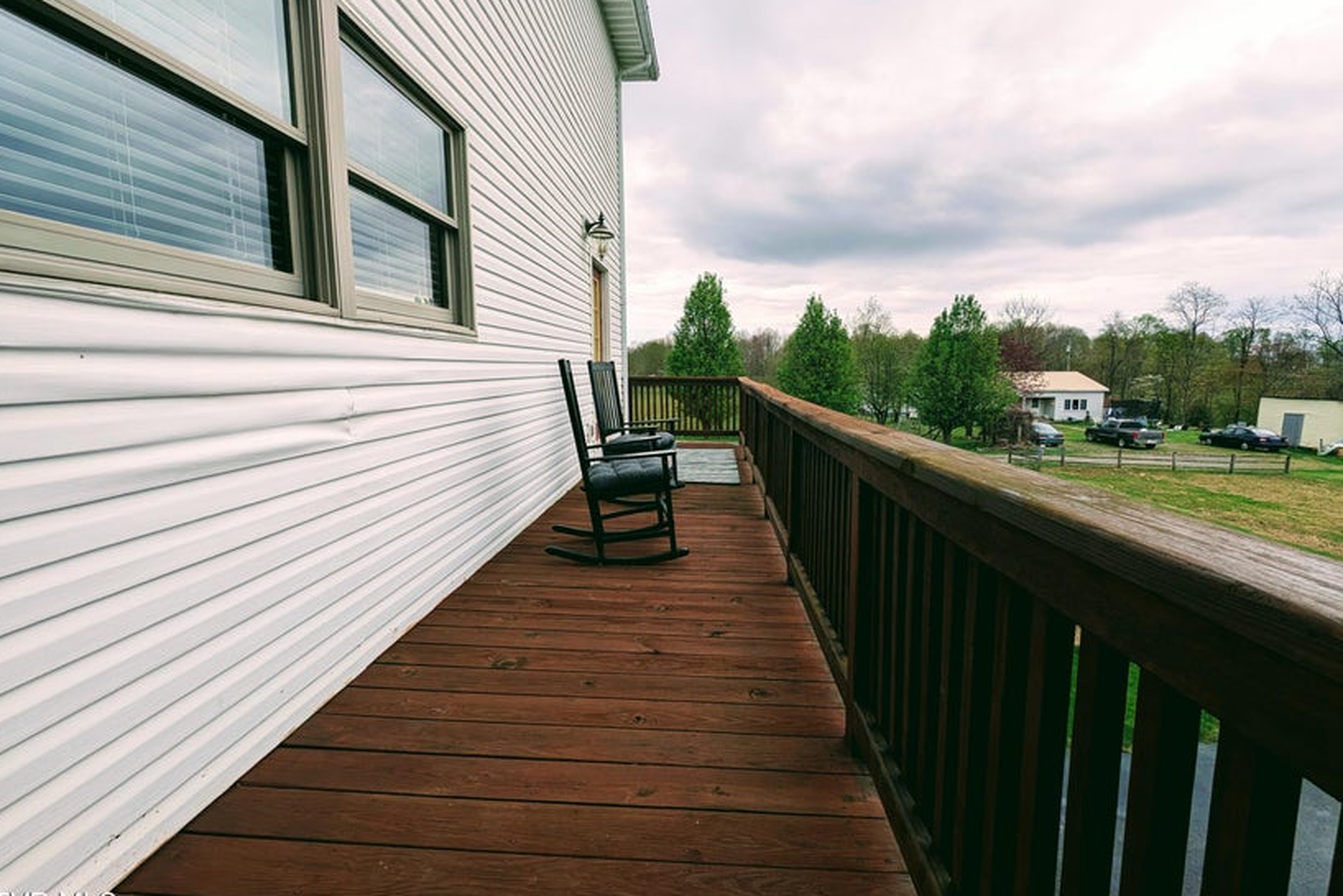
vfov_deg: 85.4
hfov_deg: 108.3
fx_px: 485
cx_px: 687
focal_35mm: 13
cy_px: 426
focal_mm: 2.23
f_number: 1.95
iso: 41
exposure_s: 1/1495
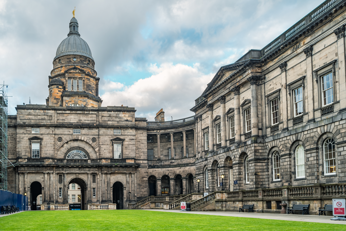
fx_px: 317
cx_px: 173
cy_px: 116
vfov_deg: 40.0
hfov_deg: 57.2
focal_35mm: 33
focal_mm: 22
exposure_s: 1/15
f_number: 7.1
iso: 100
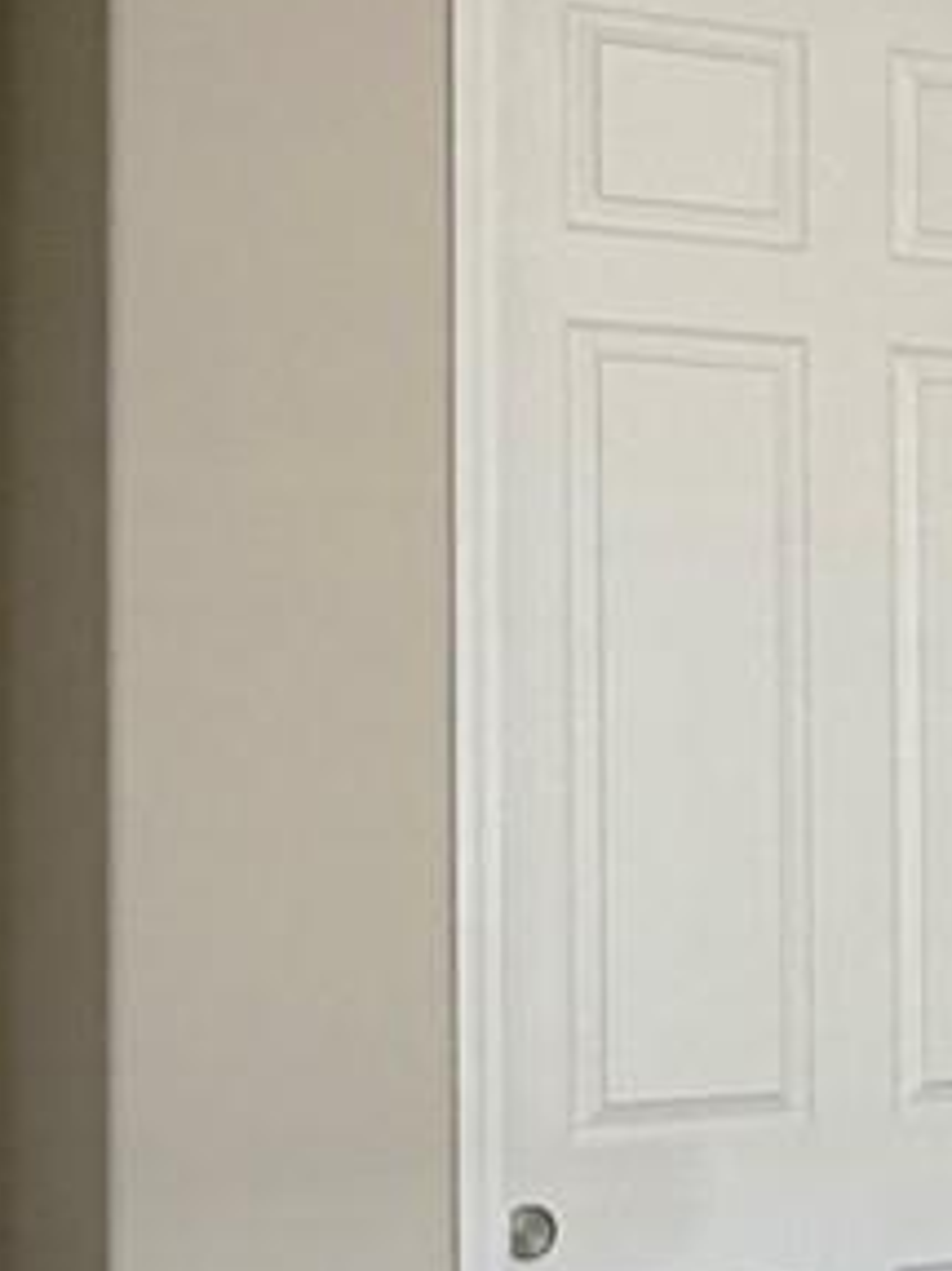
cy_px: 757
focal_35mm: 78
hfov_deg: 17.5
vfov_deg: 25.0
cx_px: 1311
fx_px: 2862
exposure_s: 1/64
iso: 160
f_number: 2.2
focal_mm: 2.22
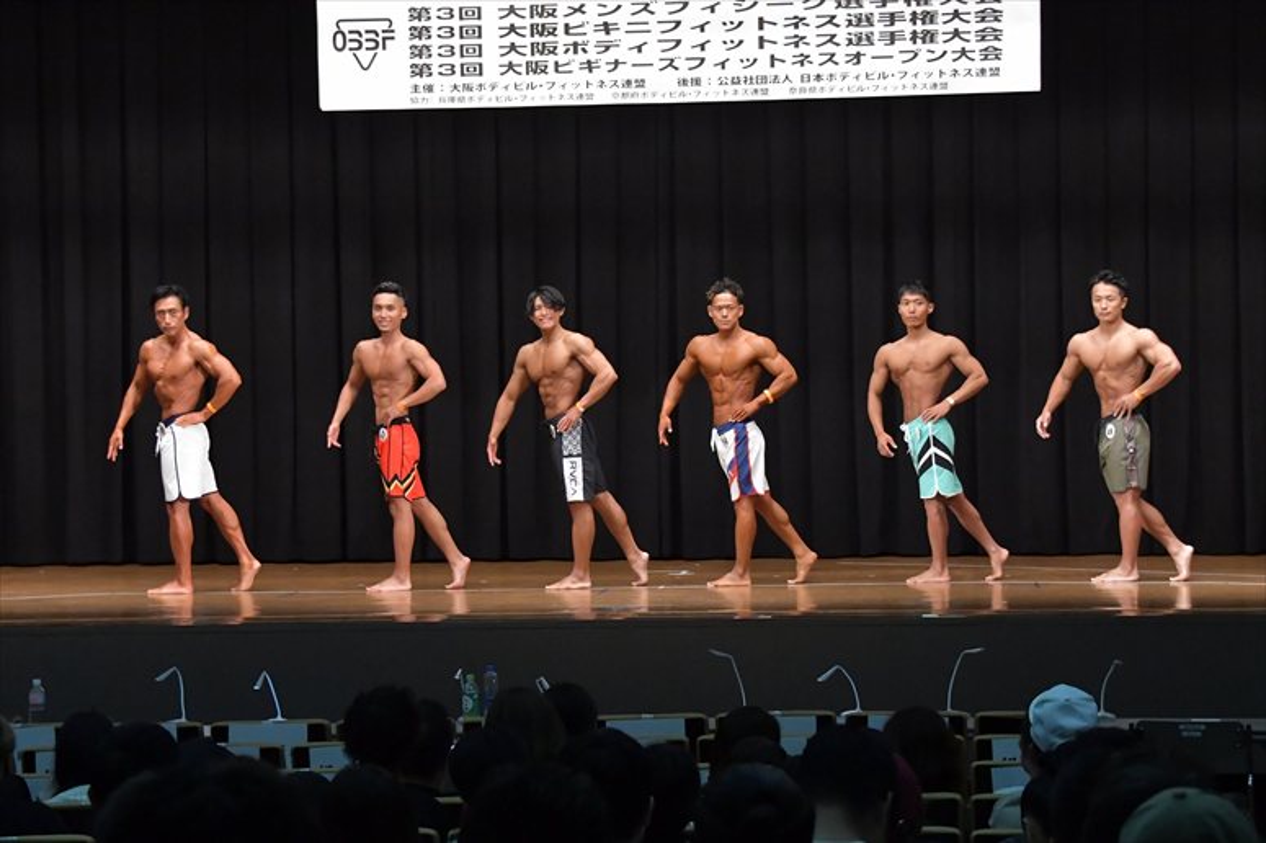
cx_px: 633
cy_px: 422
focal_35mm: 102
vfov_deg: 13.4
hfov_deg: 20.0
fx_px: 3585
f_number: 5.6
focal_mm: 68
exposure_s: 1/400
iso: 6400
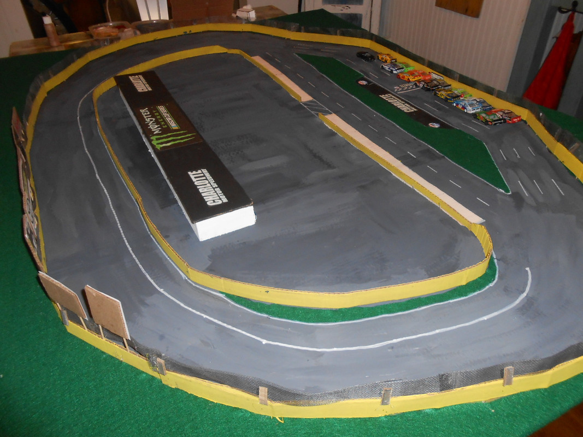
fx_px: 438
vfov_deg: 53.1
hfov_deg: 67.3
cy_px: 218
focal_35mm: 26
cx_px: 292
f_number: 3.5
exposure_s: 1/25
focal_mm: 4.6
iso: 200
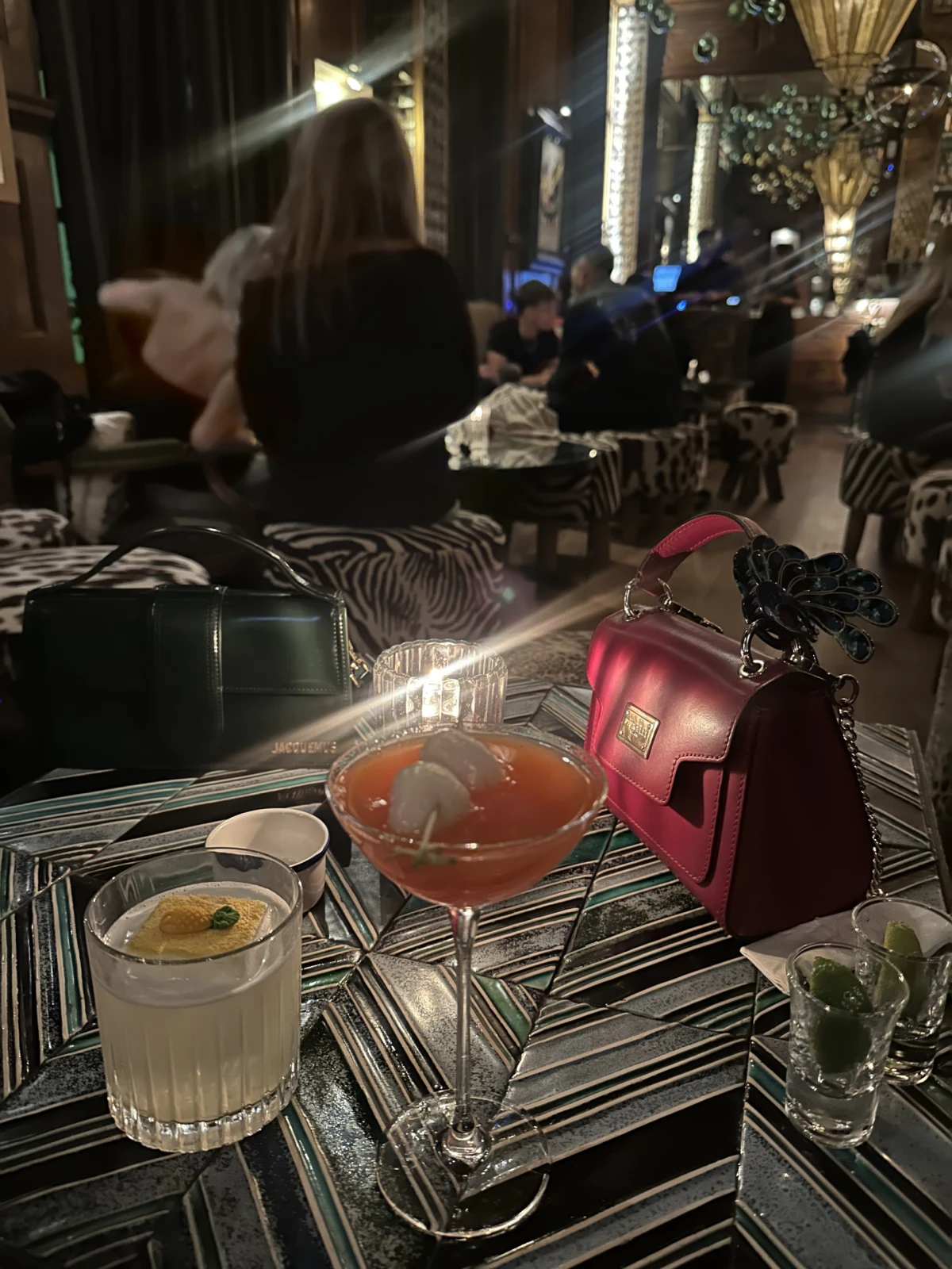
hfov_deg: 56.8
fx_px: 880
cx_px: 476
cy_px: 634
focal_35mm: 24
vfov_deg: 71.6
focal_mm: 6.86
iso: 1600
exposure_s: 1/20
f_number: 1.78
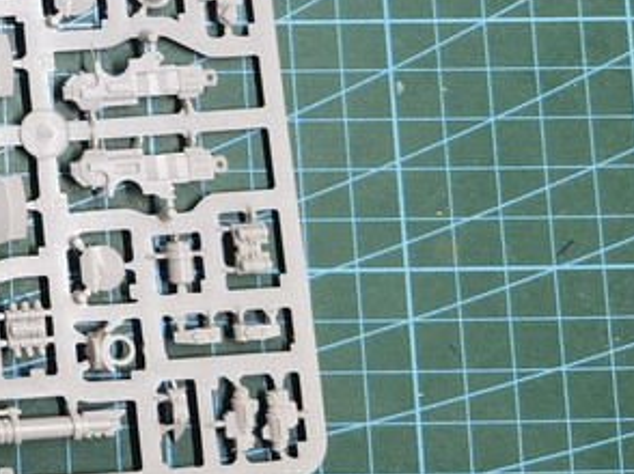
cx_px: -450
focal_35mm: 98
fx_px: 1793
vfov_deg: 14.3
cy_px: -172
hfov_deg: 17.1
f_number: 1.9
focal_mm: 6.71
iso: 320
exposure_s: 1/60
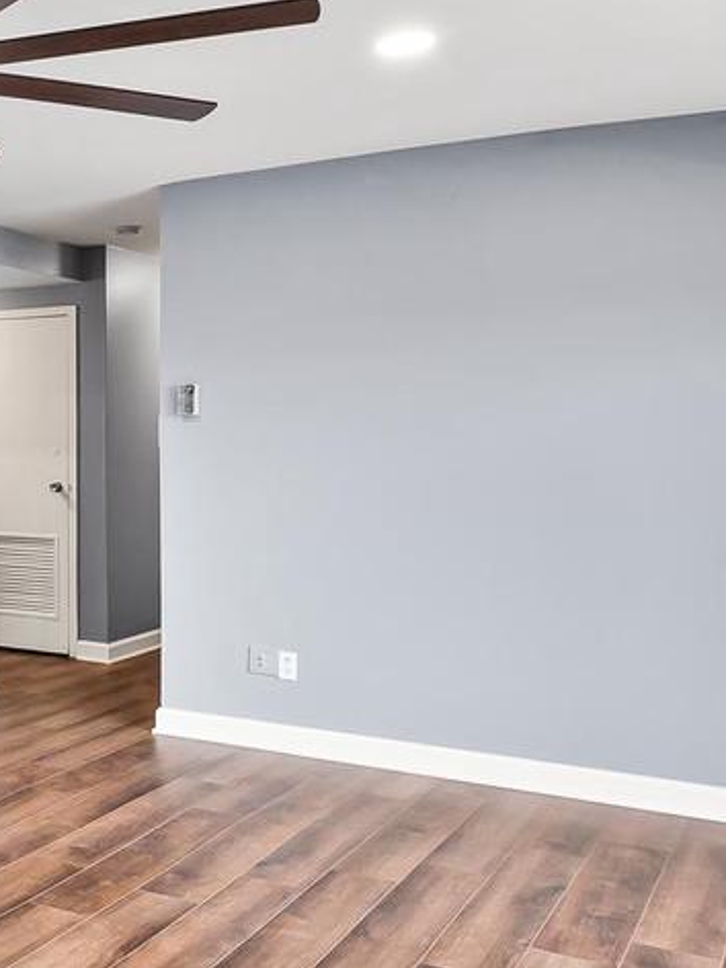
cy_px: 381
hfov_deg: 25.5
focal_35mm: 44
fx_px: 1230
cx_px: -340
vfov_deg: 42.7
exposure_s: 1/8
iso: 640
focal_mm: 10
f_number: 7.1
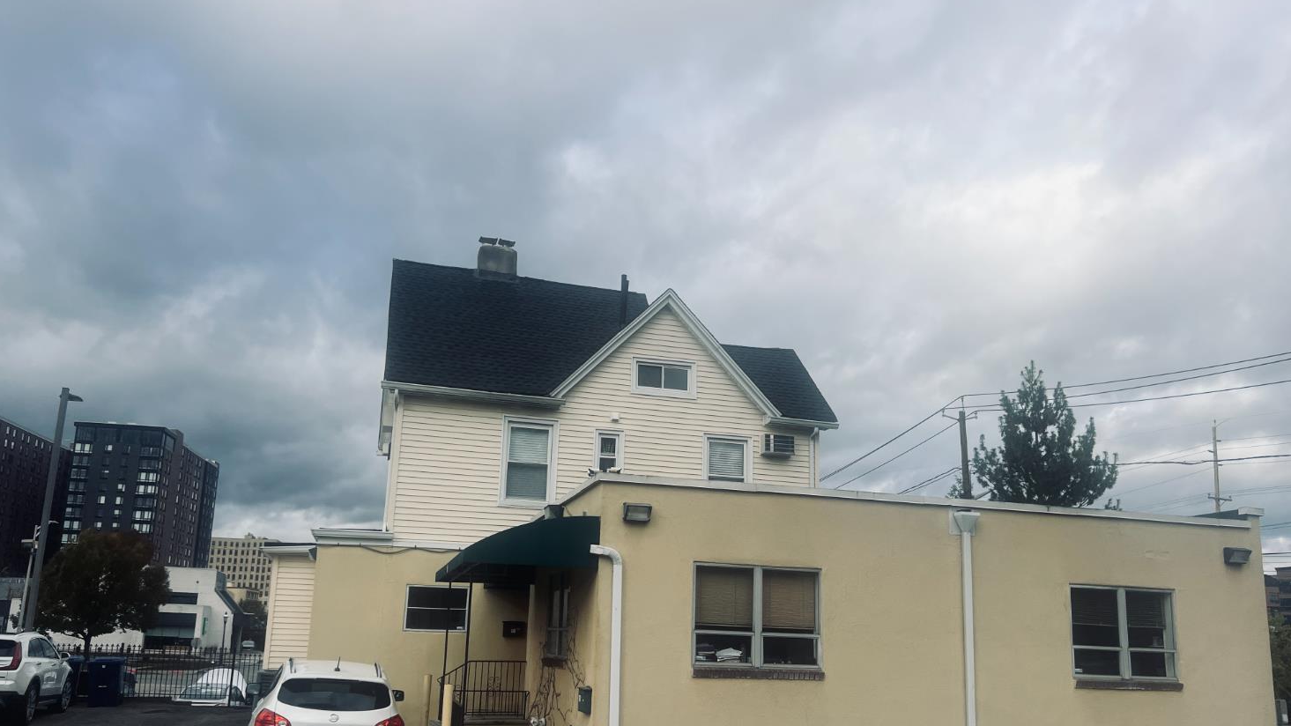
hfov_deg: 66.1
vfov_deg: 40.0
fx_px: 993
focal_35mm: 29
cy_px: 432
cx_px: 643
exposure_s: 1/3356
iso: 50
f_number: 1.5
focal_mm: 5.7
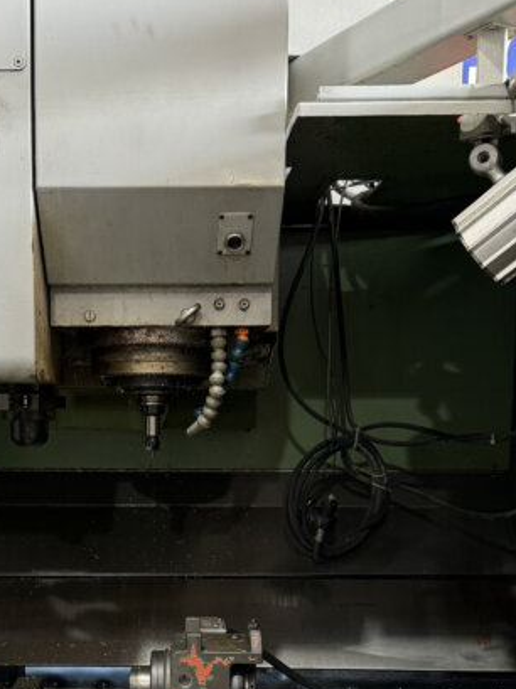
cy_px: 494
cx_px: 133
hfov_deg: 30.4
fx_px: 936
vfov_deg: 39.6
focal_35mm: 47
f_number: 1.78
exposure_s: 1/50
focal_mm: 6.76
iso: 250
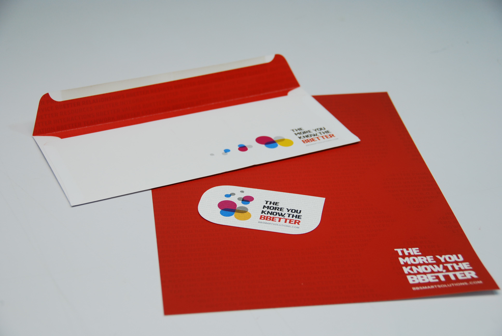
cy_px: 168
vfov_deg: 19.0
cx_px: 251
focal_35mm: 72
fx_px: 1005
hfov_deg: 28.0
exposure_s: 1/125
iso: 200
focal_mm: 48
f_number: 5.6
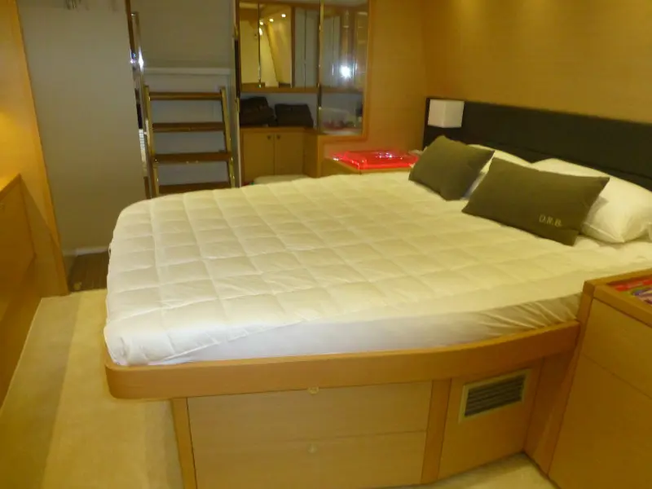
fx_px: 452
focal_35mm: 24
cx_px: 326
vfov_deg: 56.8
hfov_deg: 71.6
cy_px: 244
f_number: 3.3
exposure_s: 1/60
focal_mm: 4.3
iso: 640
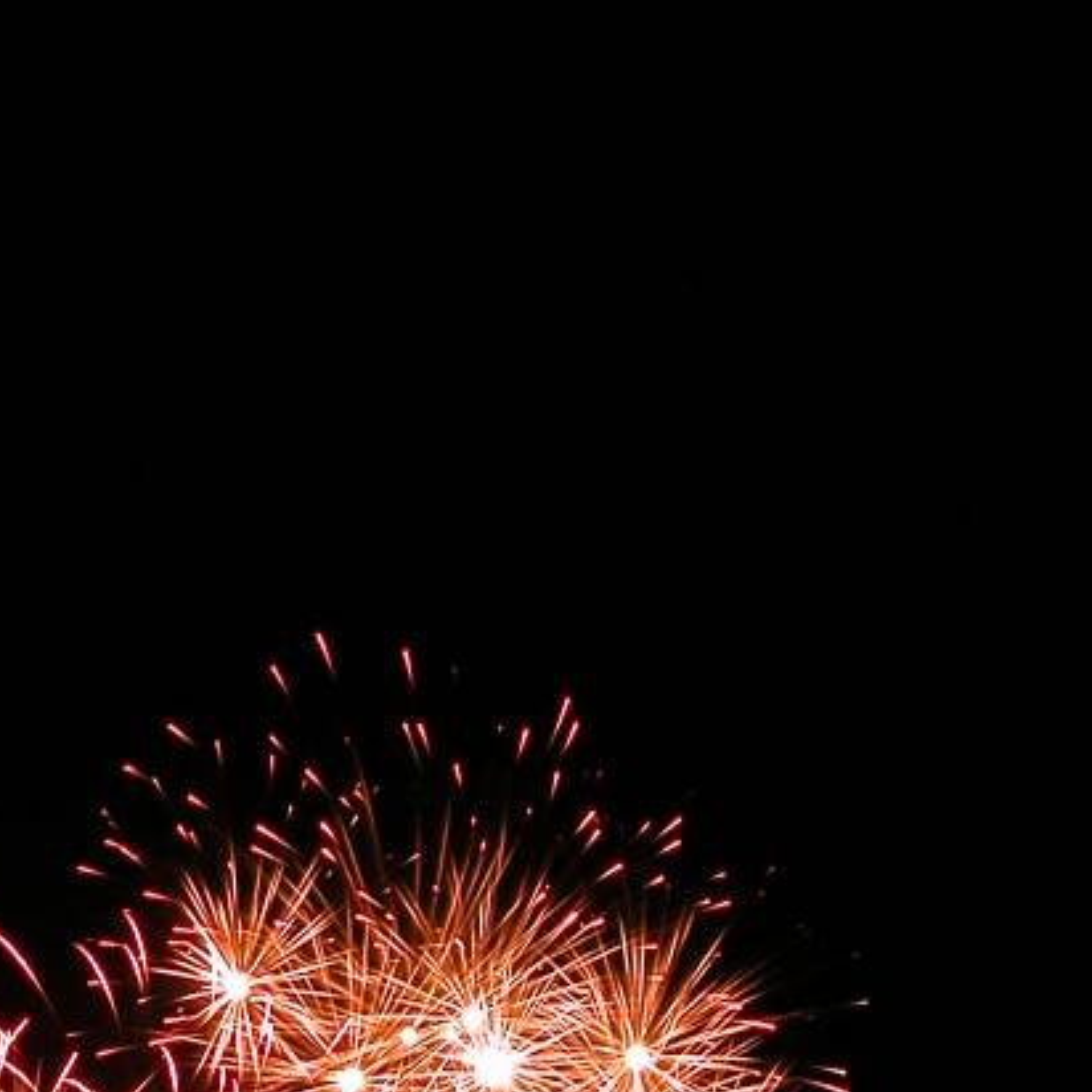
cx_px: 3
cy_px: 758
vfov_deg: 18.0
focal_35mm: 96
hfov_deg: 17.7
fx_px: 3426
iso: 100
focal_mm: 8.9
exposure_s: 2
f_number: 8
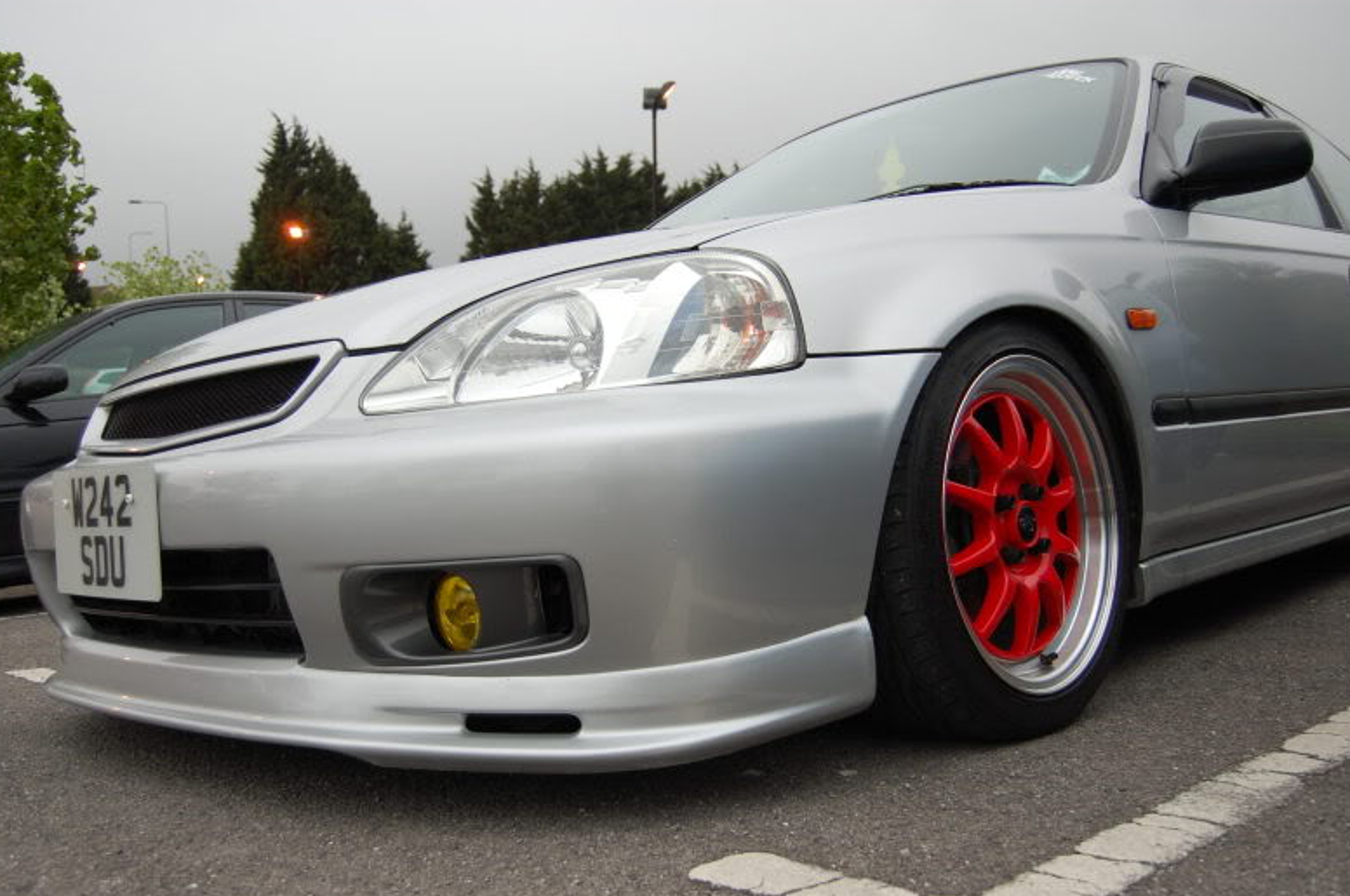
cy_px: 458
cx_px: 676
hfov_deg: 55.9
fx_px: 1273
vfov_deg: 38.8
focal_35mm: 34
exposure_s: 1/80
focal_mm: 22
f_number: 4.5
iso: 400
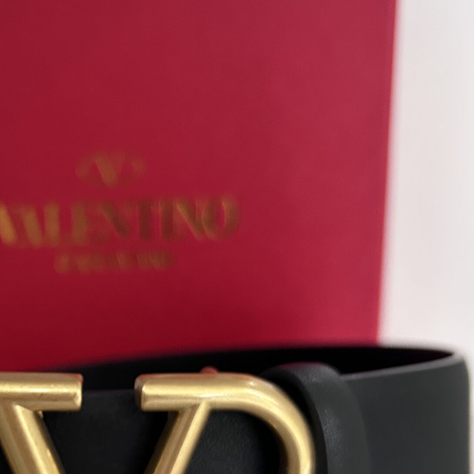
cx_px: 87
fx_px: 837
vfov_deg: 30.6
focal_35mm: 54
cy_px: 404
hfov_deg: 30.8
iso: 320
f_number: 1.5
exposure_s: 1/60
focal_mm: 5.7
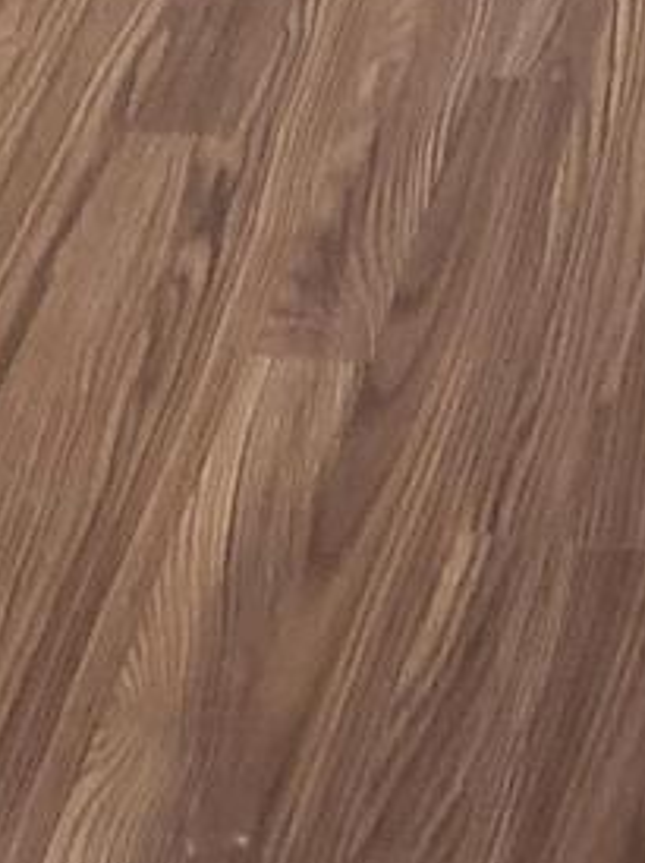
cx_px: -13
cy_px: -800
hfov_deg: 10.1
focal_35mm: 146
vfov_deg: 12.2
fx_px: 3633
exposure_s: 1/30
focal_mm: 4.25
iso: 640
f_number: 1.8
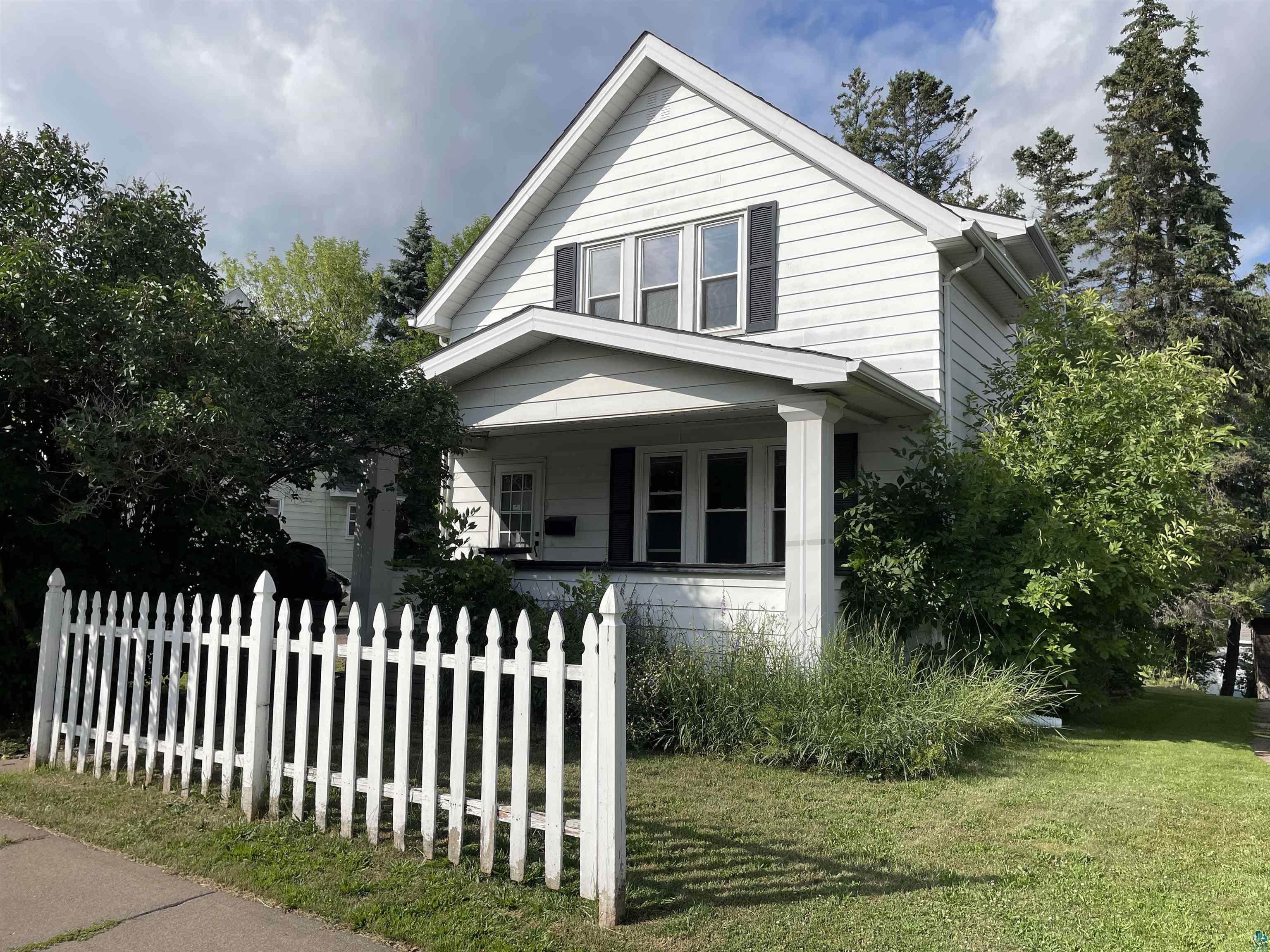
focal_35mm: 26
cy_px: 476
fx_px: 954
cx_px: 635
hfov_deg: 67.3
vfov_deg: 53.1
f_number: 1.6
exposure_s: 1/5051
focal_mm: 4.2
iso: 32
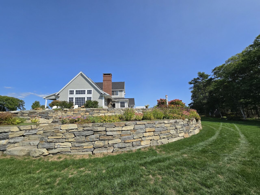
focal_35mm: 13
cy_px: 98
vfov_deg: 89.9
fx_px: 98
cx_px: 130
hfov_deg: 106.2
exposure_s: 1/2775
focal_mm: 2.2
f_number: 2.2
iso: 50
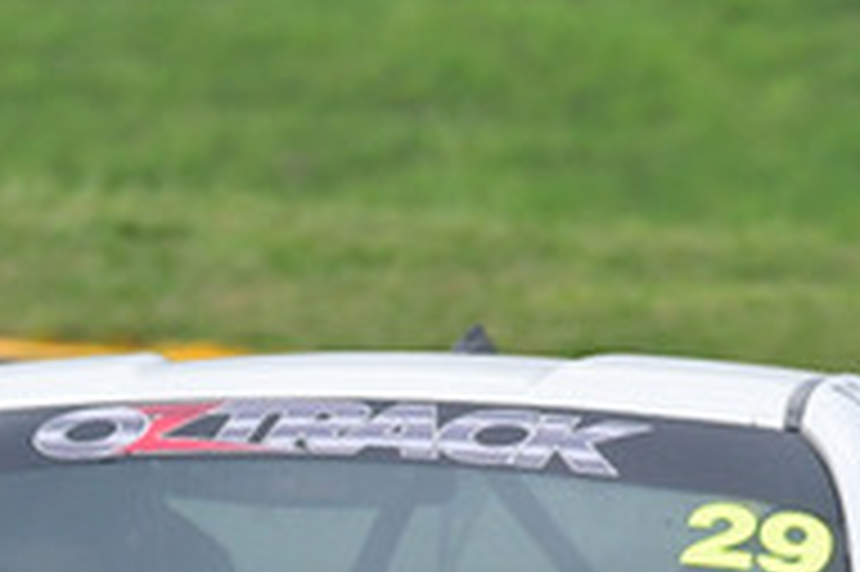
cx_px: -54
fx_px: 63059
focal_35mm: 2642
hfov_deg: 0.8
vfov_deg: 0.5
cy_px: 586
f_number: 10
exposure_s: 1/640
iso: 1000
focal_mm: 420
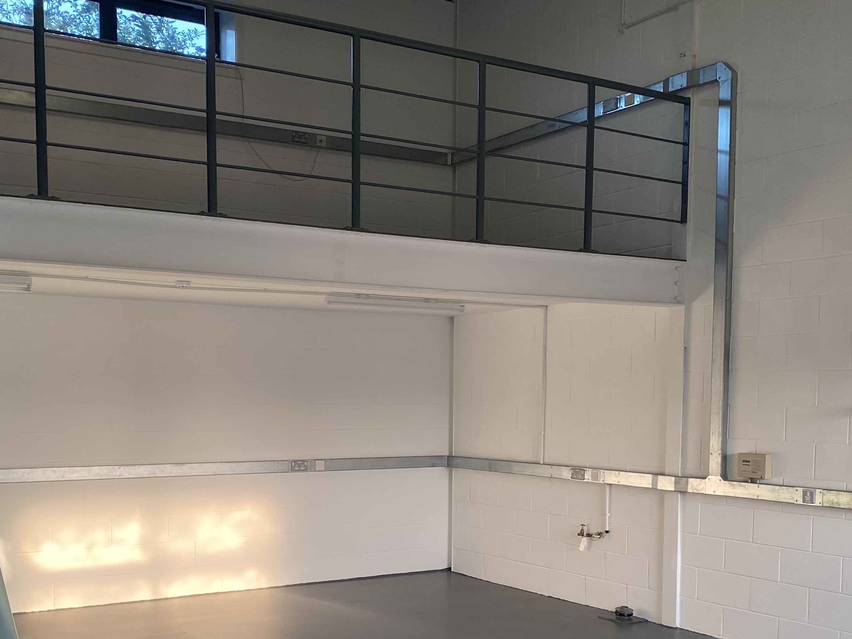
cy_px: 479
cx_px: 396
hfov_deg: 43.8
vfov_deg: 32.9
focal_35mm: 43
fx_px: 1058
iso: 50
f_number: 1.8
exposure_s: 1/122
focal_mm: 4.25
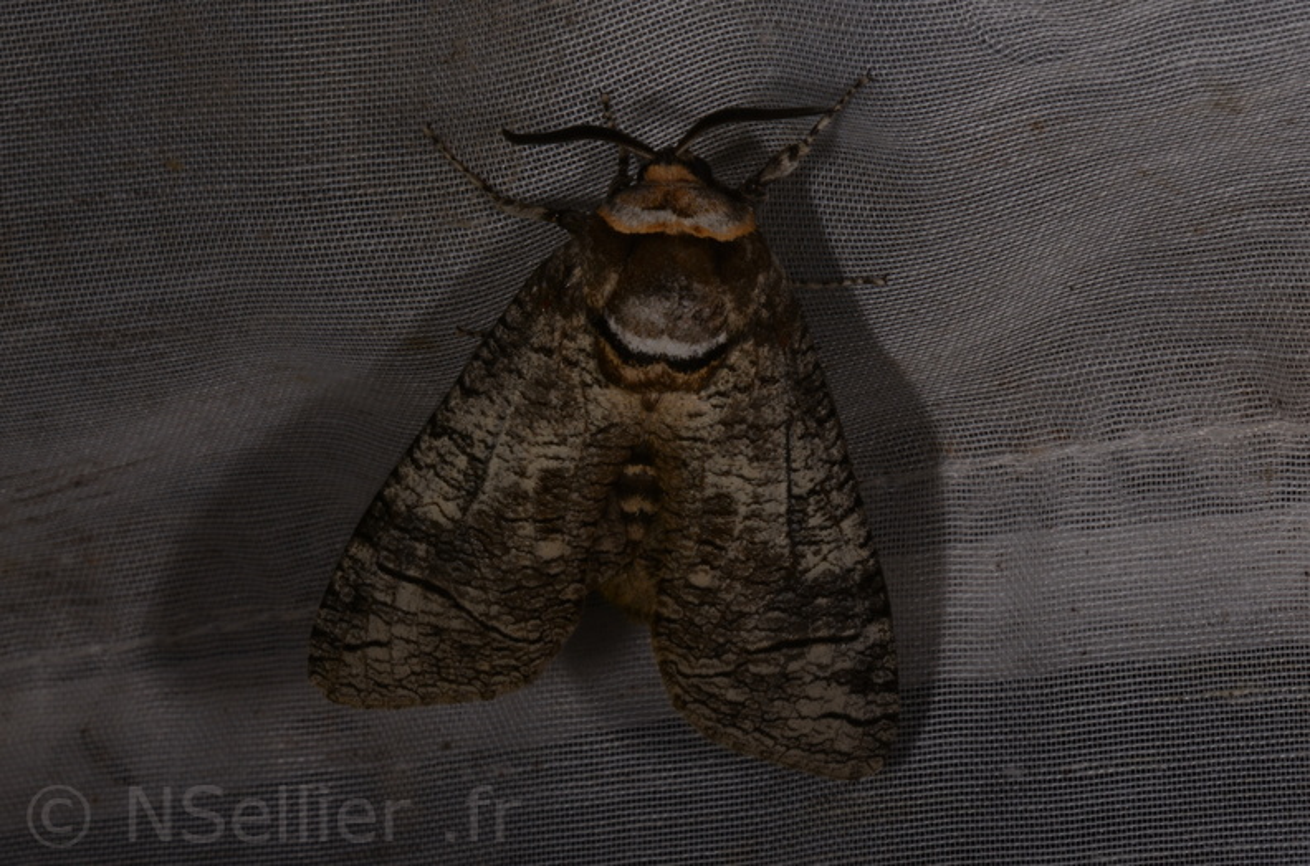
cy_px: 433
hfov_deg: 16.1
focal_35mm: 128
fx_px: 4628
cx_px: 655
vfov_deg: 10.7
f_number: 32
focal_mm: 85
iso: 100
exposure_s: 1/60
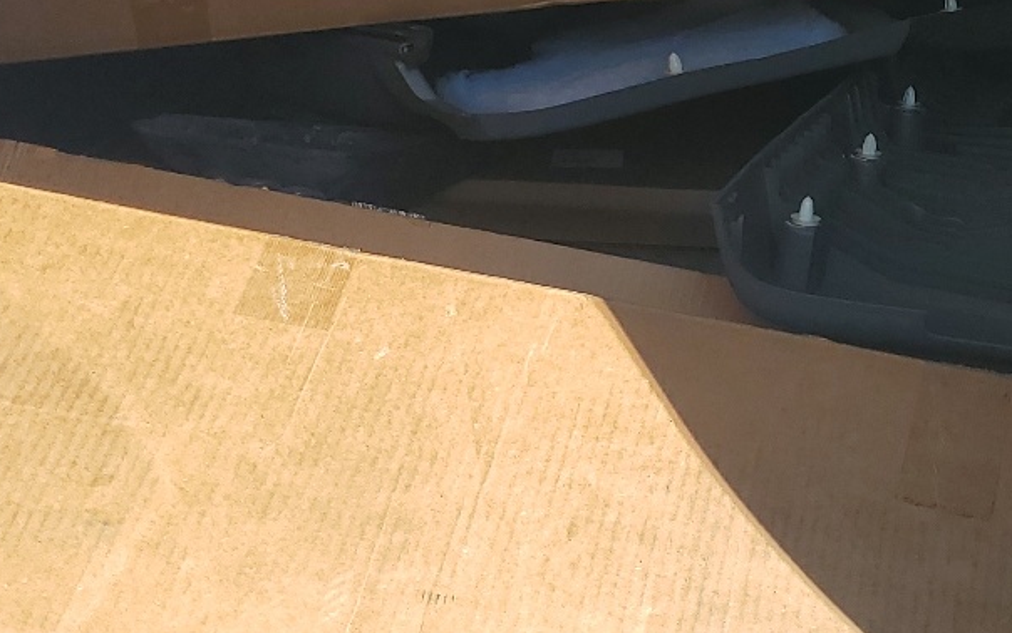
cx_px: 833
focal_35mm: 73
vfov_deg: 17.6
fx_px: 2014
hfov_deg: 27.5
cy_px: 62
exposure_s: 1/2000
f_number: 1.5
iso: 50
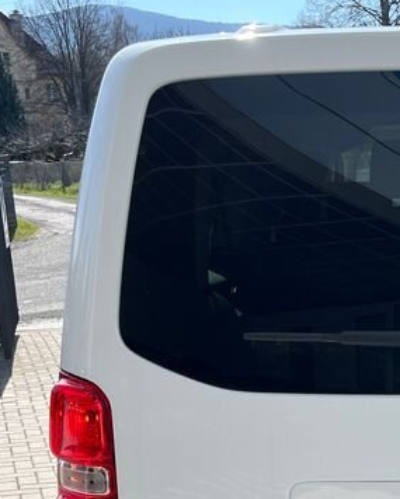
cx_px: 519
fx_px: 1080
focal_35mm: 73
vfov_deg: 25.4
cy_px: 435
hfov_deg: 19.4
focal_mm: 5.1
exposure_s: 1/1923
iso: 50
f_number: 1.6
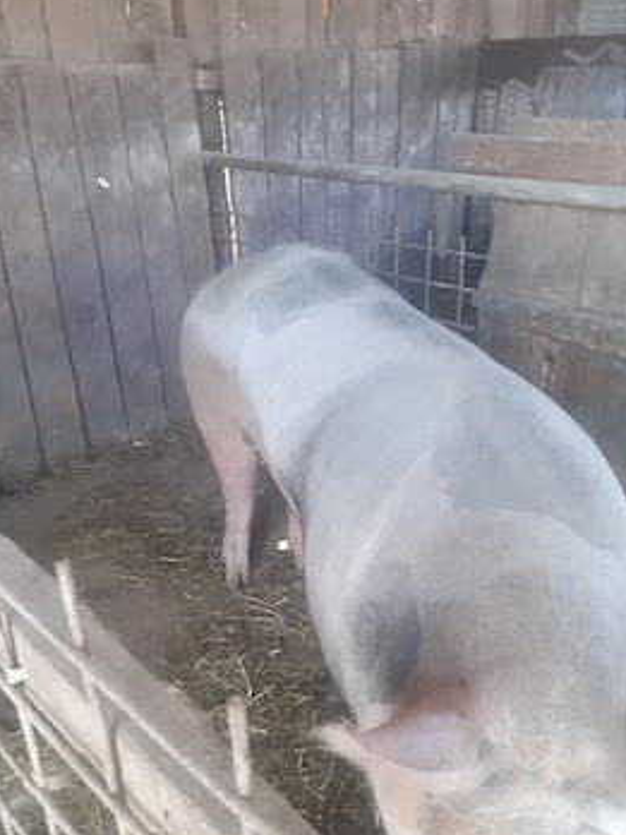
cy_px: 422
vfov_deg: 58.3
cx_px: 297
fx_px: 747
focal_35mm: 31
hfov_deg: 45.4
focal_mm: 3.6
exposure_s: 1/50
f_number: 1.9
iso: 160
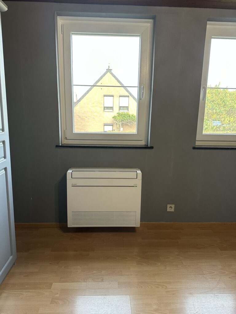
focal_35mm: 24
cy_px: 157
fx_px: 218
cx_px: 118
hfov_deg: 56.8
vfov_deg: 71.6
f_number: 1.78
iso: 250
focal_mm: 6.86
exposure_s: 1/79
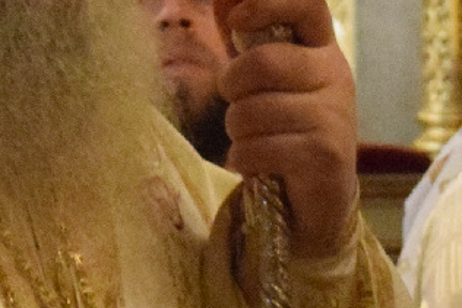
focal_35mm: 561
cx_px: 614
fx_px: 7202
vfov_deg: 2.5
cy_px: 424
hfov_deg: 3.7
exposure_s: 1/60
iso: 8000
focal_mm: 52
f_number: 5
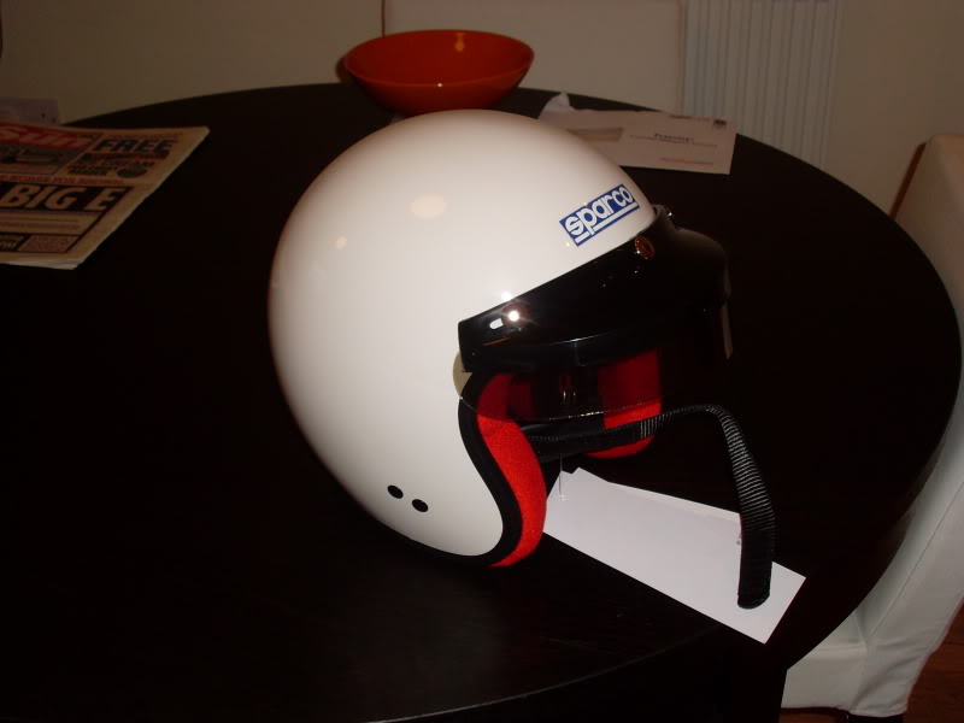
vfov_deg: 29.7
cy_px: 362
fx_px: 1365
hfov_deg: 38.9
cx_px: 482
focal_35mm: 49
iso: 100
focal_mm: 8.1
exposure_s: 1/45
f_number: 3.5
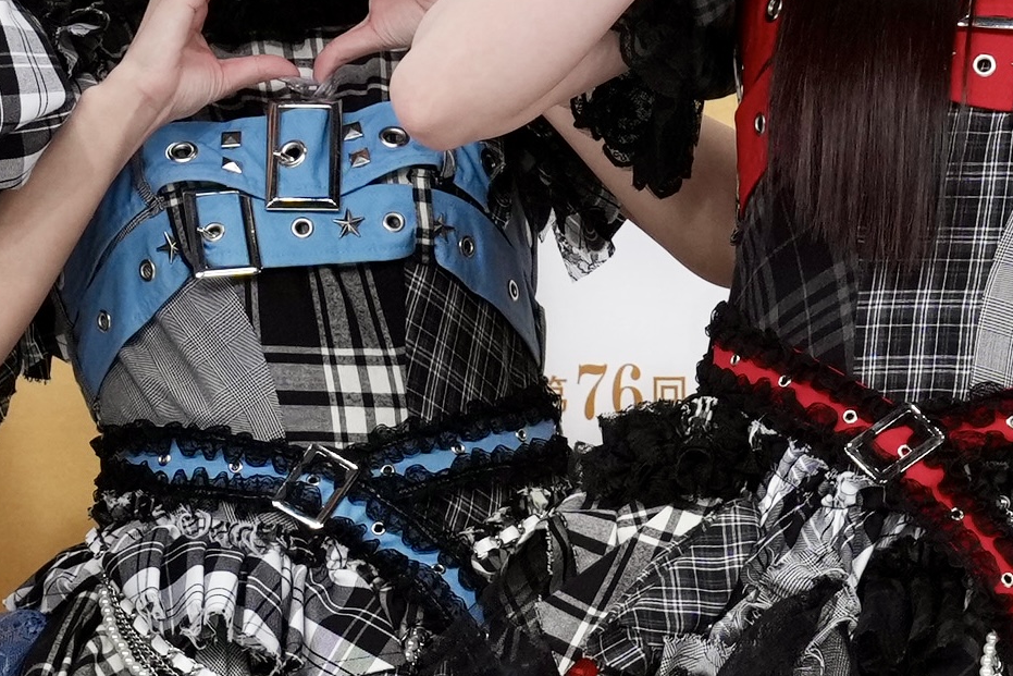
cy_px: 594
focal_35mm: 289
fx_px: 8133
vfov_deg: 4.8
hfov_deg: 7.1
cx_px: 1073
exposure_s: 1/200
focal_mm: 51
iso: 1000
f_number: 5.6
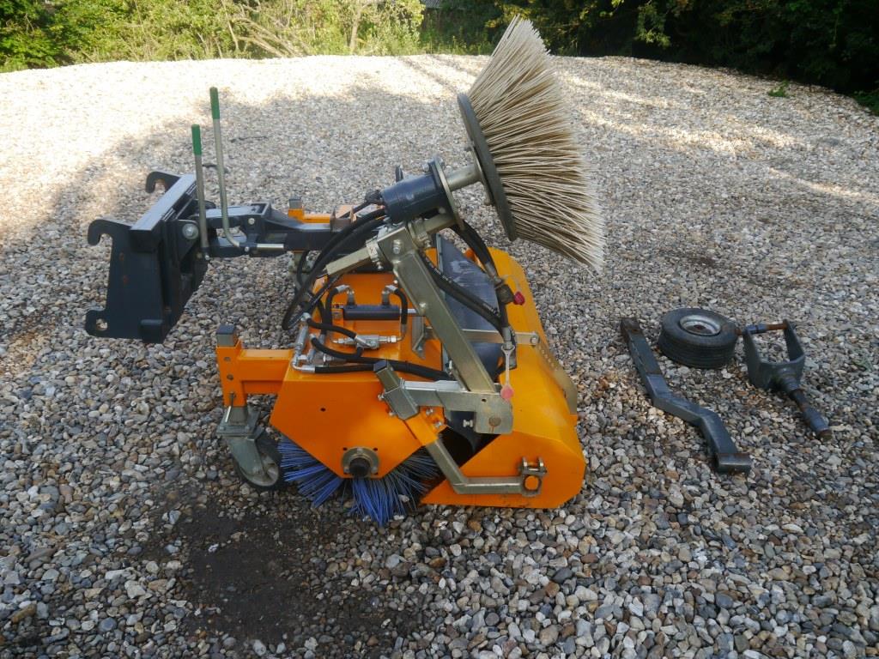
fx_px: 711
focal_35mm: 28
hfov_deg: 63.4
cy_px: 330
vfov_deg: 49.7
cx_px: 440
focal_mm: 14
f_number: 5
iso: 160
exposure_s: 1/200
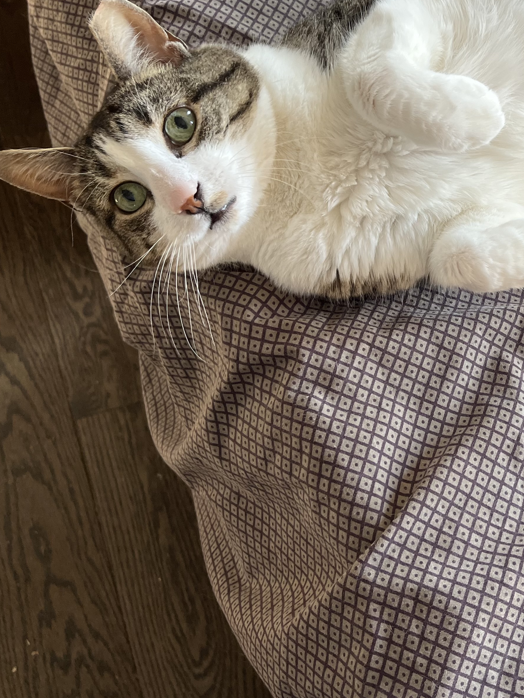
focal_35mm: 44
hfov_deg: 31.4
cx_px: 470
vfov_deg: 42.8
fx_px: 888
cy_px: 298
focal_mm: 5.1
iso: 125
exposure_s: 1/121
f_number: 1.6
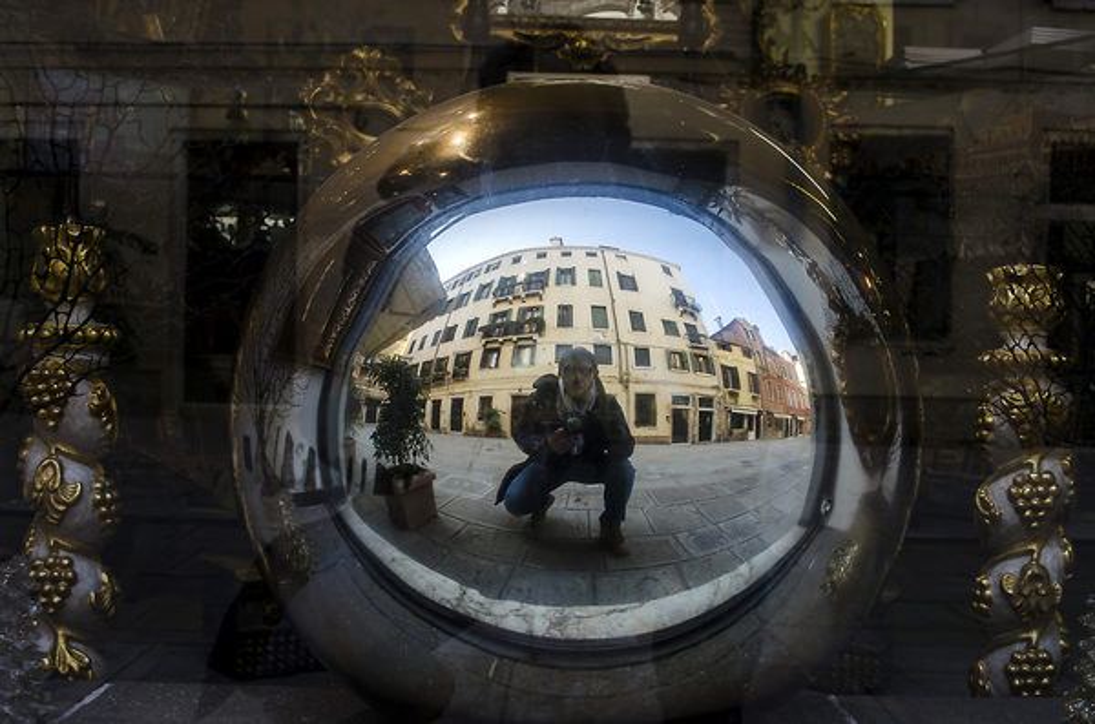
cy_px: 362
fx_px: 1001
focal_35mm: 33
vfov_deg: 39.8
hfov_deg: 57.3
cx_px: 548
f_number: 5.6
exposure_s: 1/50
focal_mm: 22
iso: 100
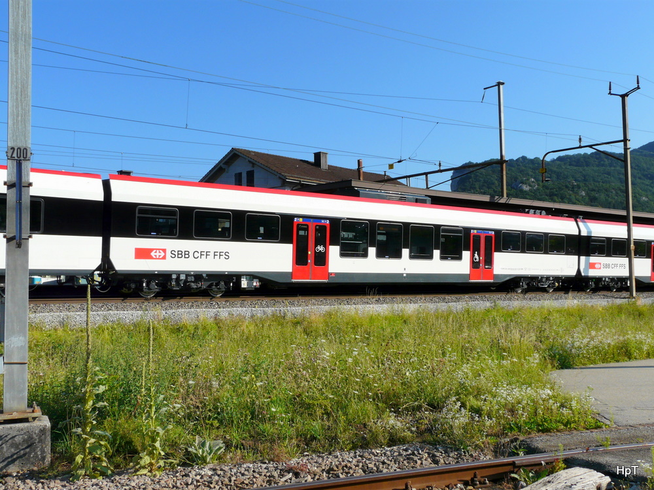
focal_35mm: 39
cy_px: 245
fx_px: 737
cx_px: 327
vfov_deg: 36.8
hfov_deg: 47.9
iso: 100
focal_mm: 6.4
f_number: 5.6
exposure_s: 1/400
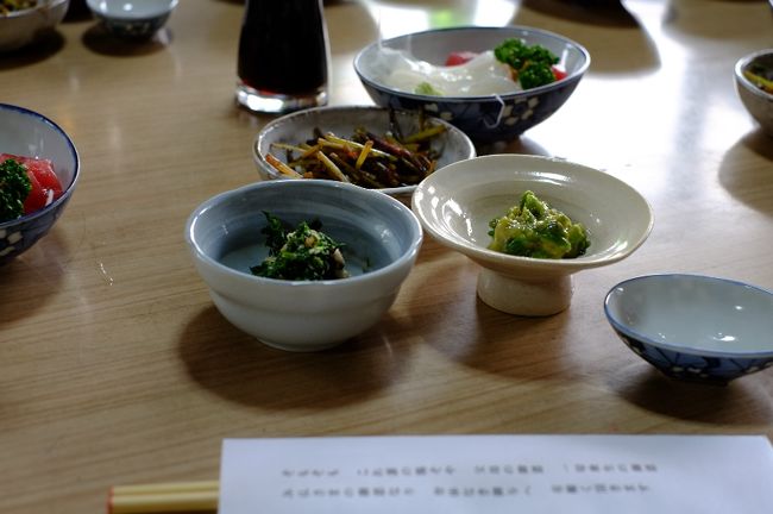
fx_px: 1137
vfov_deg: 25.5
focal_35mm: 53
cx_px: 386
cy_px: 257
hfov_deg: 37.6
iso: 400
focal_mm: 35
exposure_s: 1/26
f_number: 4.5
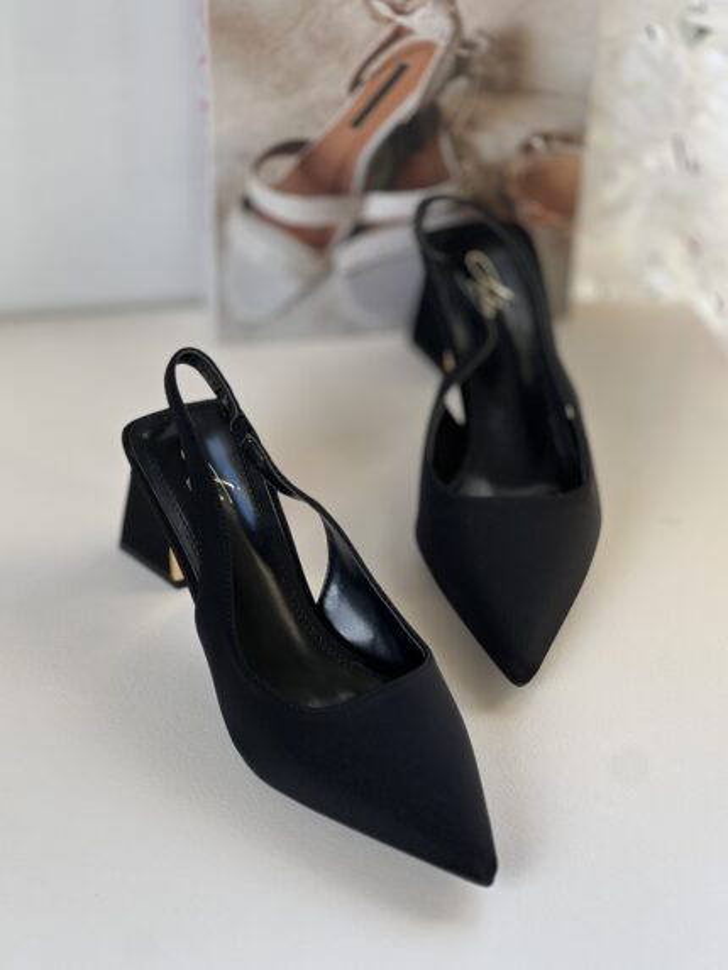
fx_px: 2158
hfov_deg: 19.1
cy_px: 485
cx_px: 364
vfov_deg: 25.3
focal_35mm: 77
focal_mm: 9
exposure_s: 1/121
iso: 125
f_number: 2.8
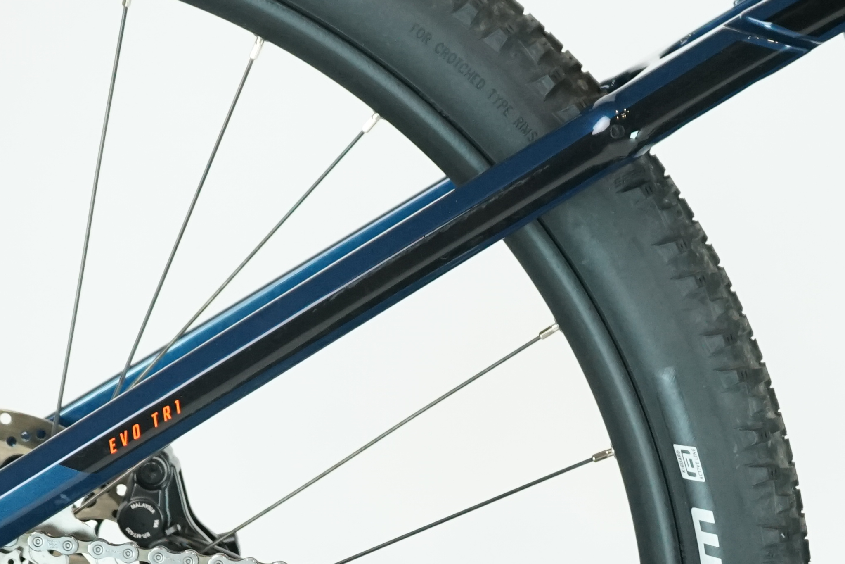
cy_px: 750
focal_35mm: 170
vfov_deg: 8.0
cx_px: 645
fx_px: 3990
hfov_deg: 12.1
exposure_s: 1/200
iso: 2000
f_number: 5.6
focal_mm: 58
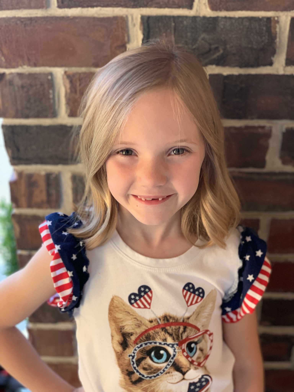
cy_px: 196
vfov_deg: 36.8
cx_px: 147
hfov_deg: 28.0
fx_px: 589
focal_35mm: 52
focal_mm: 6
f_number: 2.4
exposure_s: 1/122
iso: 125
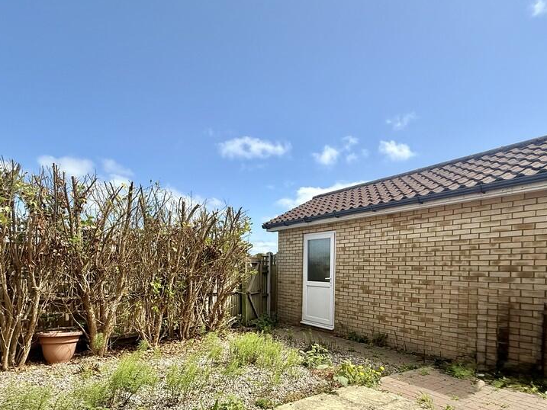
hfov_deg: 81.3
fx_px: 316
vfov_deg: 64.1
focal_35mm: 20
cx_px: 239
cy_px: 277
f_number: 2.2
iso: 50
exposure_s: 1/1189
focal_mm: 2.22
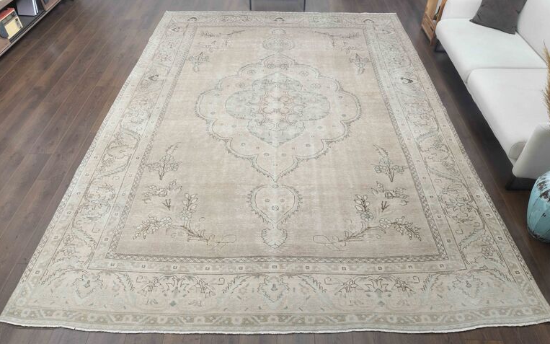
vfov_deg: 49.3
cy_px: 175
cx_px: 279
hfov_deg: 72.5
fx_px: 375
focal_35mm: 25
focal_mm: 24
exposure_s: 1/125
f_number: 16
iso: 800
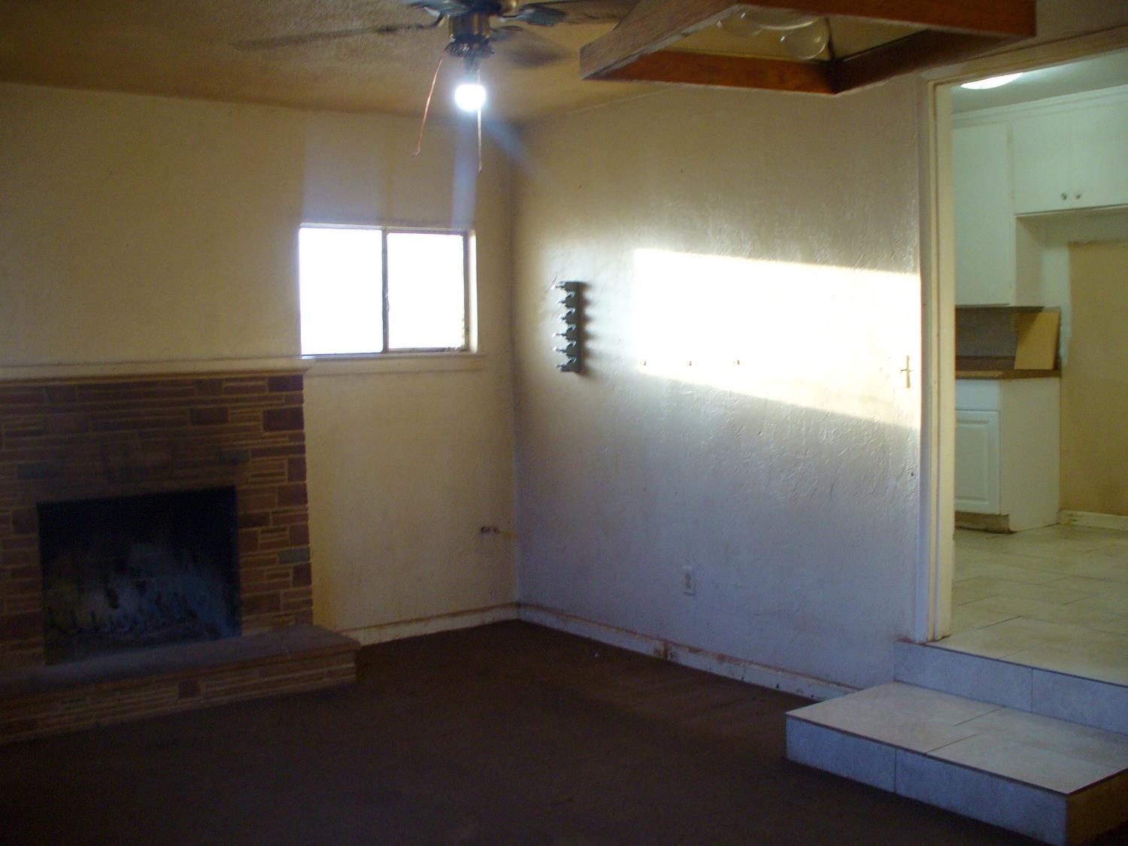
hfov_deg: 50.1
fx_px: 1206
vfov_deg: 38.7
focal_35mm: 37
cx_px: 564
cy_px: 423
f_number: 2.8
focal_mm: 6.1
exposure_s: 1/30
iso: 150
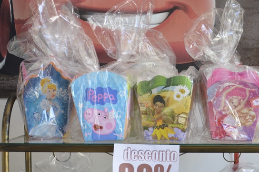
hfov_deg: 25.1
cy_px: 93
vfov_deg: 16.8
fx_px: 582
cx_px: 142
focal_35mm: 81
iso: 400
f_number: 4.8
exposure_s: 1/80
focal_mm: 42
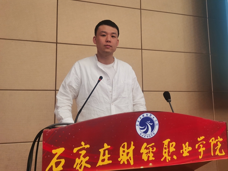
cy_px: 86
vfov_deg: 51.4
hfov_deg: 65.3
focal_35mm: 27
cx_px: 114
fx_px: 178
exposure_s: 1/50
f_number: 1.6
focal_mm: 5.56
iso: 125
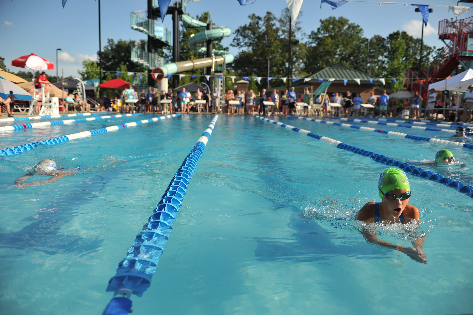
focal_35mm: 28
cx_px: 236
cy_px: 158
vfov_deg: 46.3
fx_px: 368
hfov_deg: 65.5
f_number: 2.8
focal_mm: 28
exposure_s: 1/3200
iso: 200
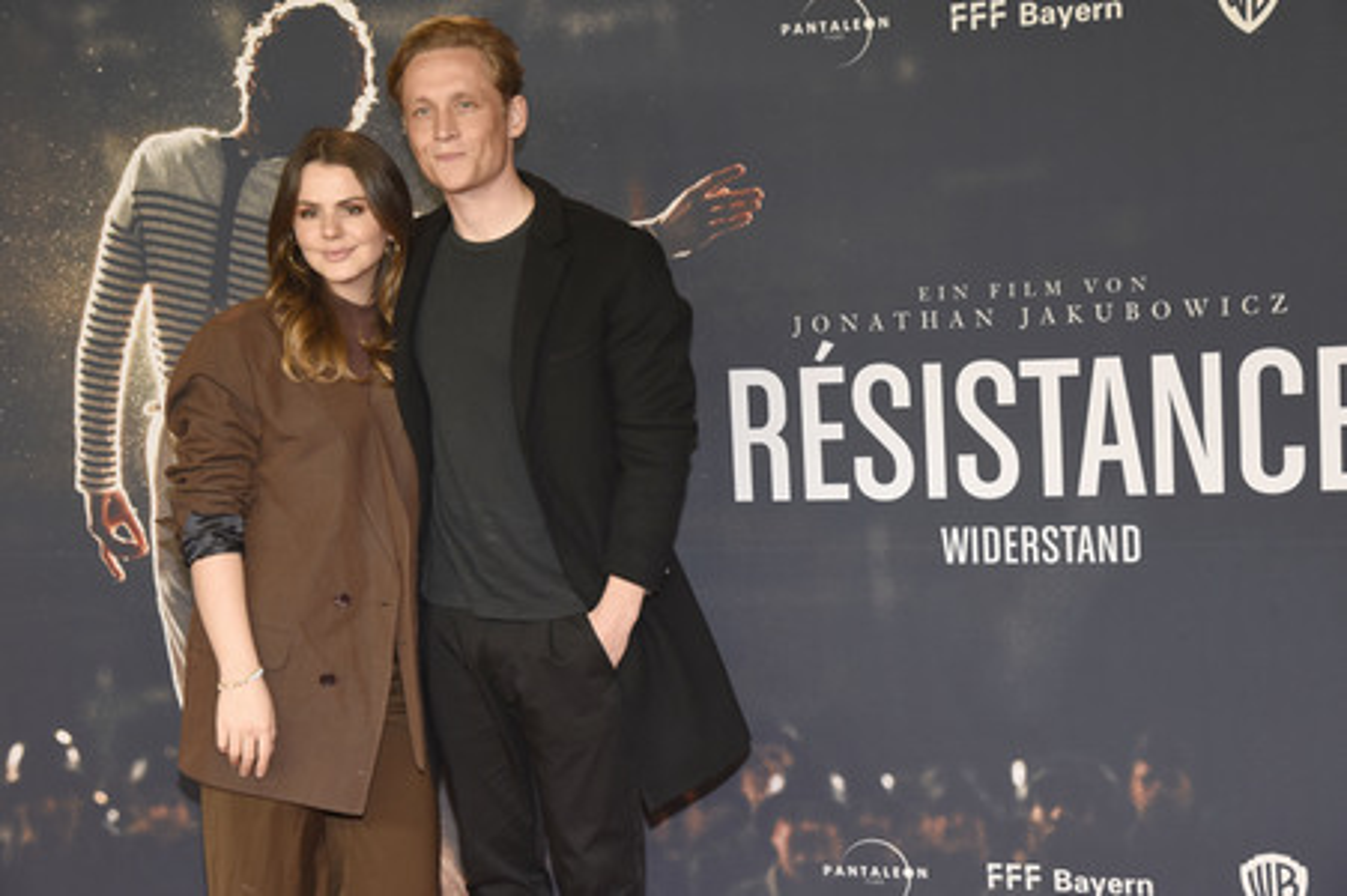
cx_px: 674
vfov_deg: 23.3
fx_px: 2169
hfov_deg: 34.5
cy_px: 448
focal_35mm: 58
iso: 2000
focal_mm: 58
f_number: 6.3
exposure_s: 1/125
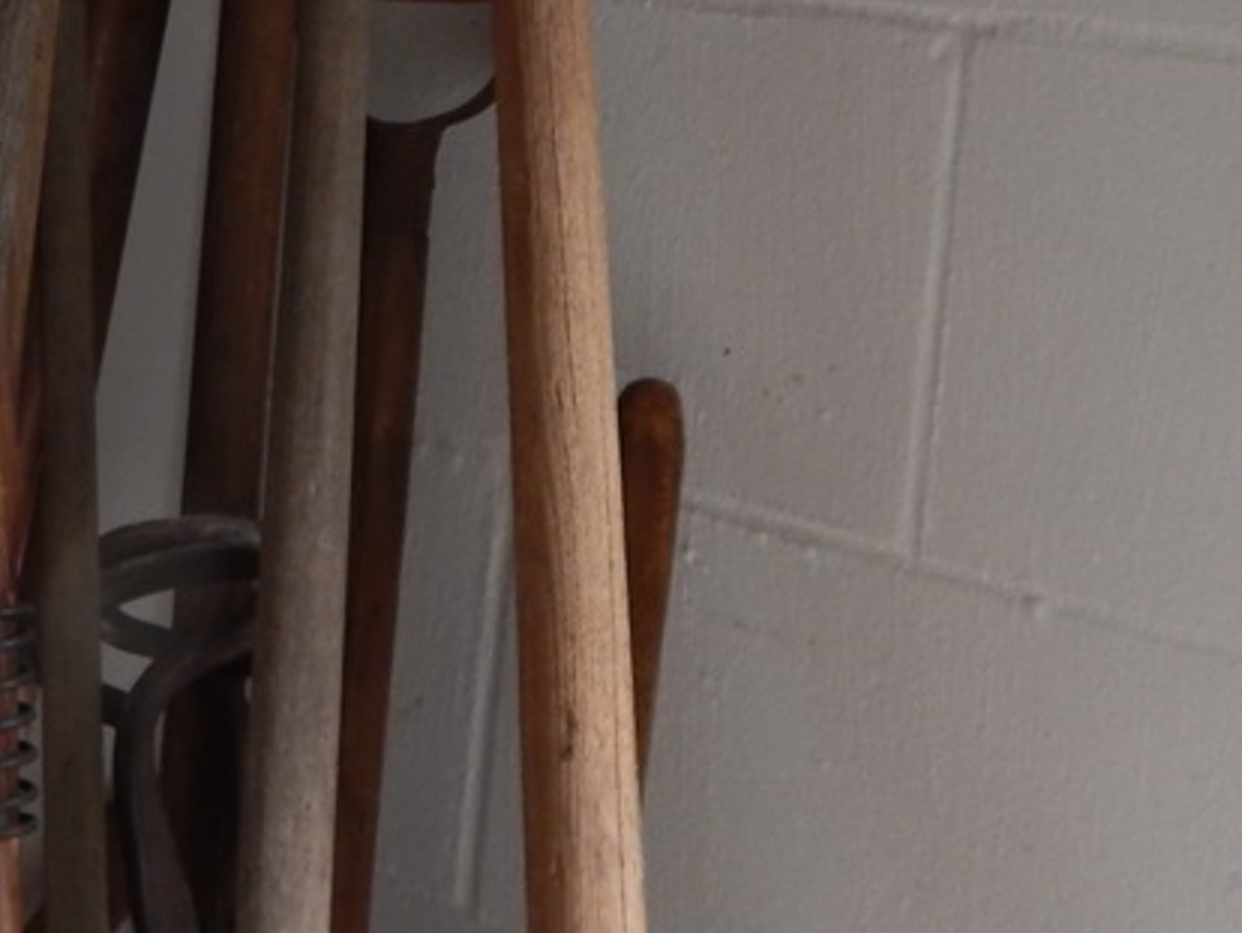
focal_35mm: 74
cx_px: 58
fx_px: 2657
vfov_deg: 19.6
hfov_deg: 25.3
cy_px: 105
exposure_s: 1/50
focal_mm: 4.1
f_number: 3
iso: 125
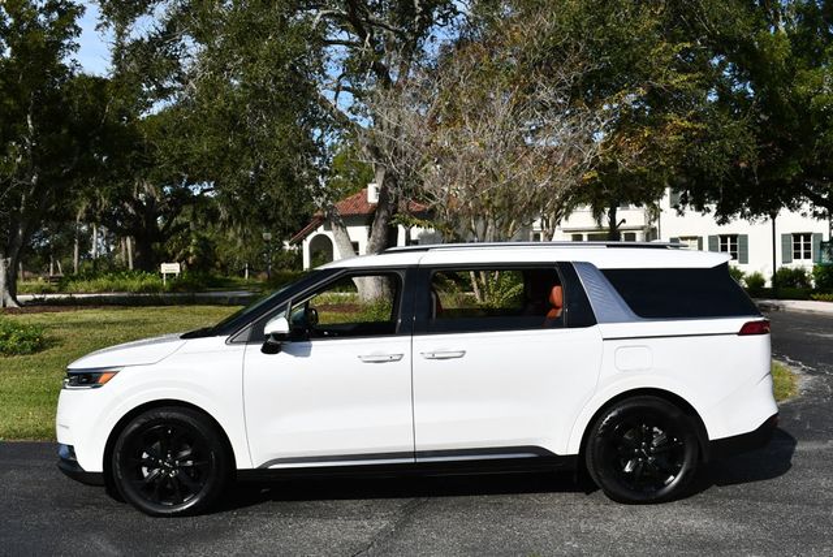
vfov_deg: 33.5
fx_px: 926
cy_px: 278
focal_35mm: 40
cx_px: 416
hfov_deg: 48.4
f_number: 9
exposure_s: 1/320
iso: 100
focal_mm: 20
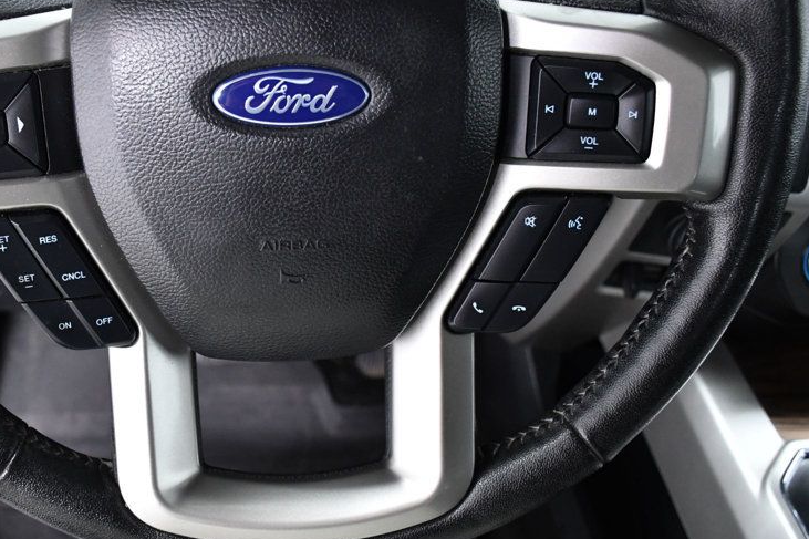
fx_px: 944
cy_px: 250
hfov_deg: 46.0
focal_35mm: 42
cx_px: 297
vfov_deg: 31.9
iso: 2500
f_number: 4
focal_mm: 20
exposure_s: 1/60
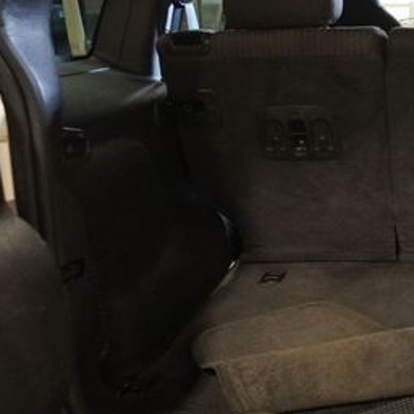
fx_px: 690
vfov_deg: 33.3
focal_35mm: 51
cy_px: 160
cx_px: 435
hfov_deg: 30.5
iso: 6400
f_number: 3.5
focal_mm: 16
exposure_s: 1/100
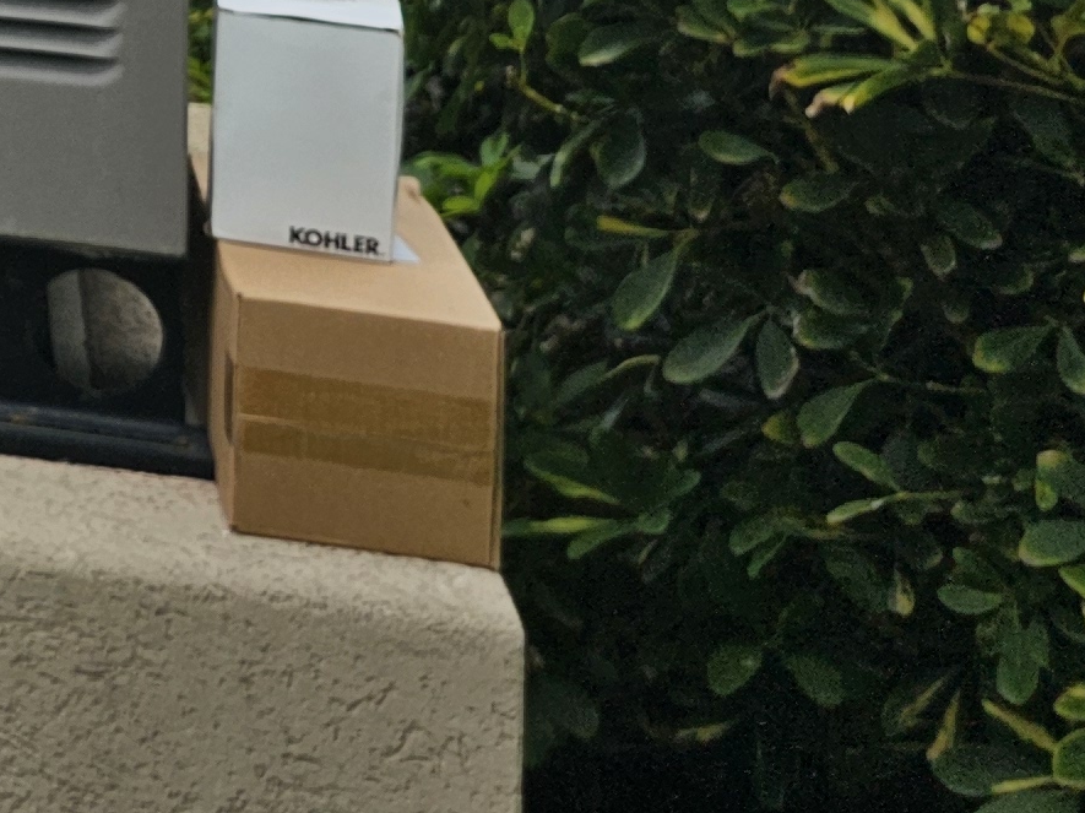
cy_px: -856
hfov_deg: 14.3
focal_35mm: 104
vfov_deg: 12.4
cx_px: -1338
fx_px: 3258
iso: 10
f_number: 1.7
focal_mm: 6.3
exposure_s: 1/453
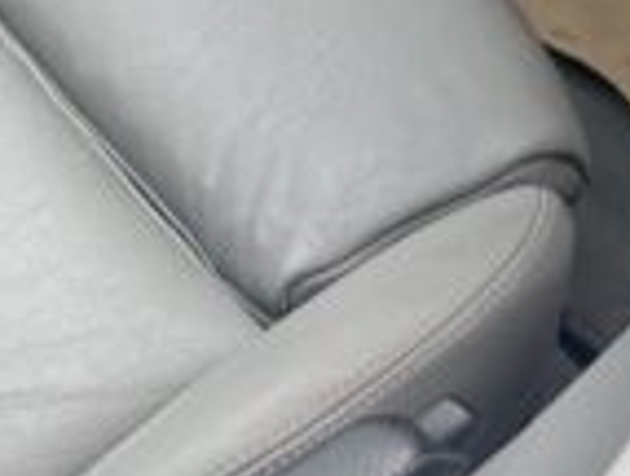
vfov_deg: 9.9
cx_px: 696
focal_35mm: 145
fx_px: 2646
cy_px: -269
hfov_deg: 13.3
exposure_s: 1/131
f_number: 1.8
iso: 32
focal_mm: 4.25
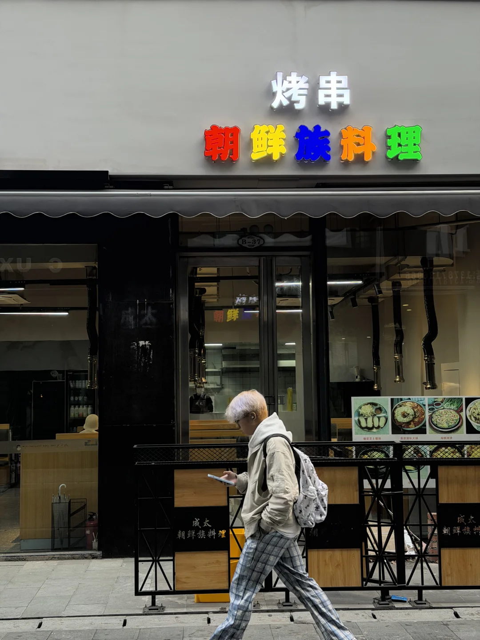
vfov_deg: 39.7
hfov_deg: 30.3
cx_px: 240
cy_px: 320
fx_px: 887
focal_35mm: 48
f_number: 1.78
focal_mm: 6.76
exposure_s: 1/171
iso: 200
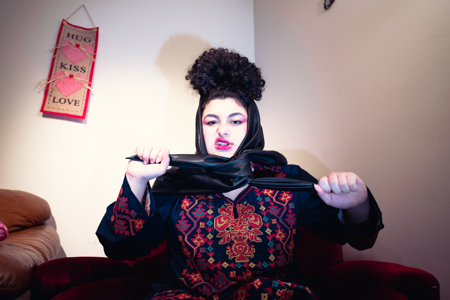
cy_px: 150
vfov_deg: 53.2
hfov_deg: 73.7
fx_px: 300
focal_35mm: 24
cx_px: 225
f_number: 4
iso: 500
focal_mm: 24
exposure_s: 1/125
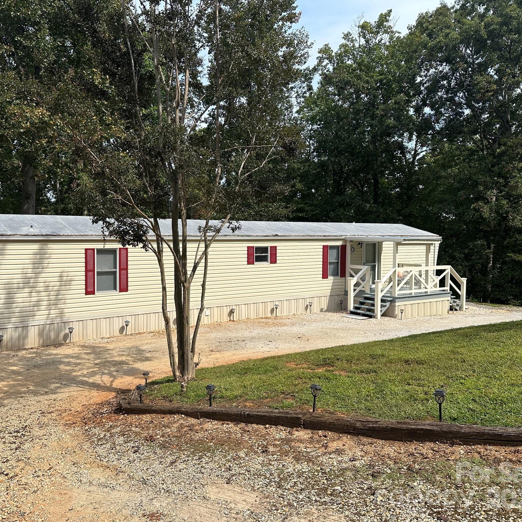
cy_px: 260
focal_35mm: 29
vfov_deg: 55.6
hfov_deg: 55.3
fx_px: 495
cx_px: 214
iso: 80
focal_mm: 6.86
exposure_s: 1/3472
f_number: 1.78
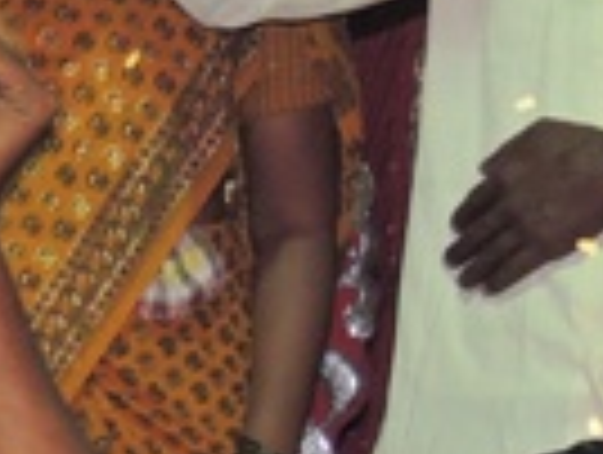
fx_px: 3333
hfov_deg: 9.5
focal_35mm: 191
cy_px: 724
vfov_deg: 7.6
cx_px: -702
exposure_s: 1/30
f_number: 3.3
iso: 200
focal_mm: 7.1
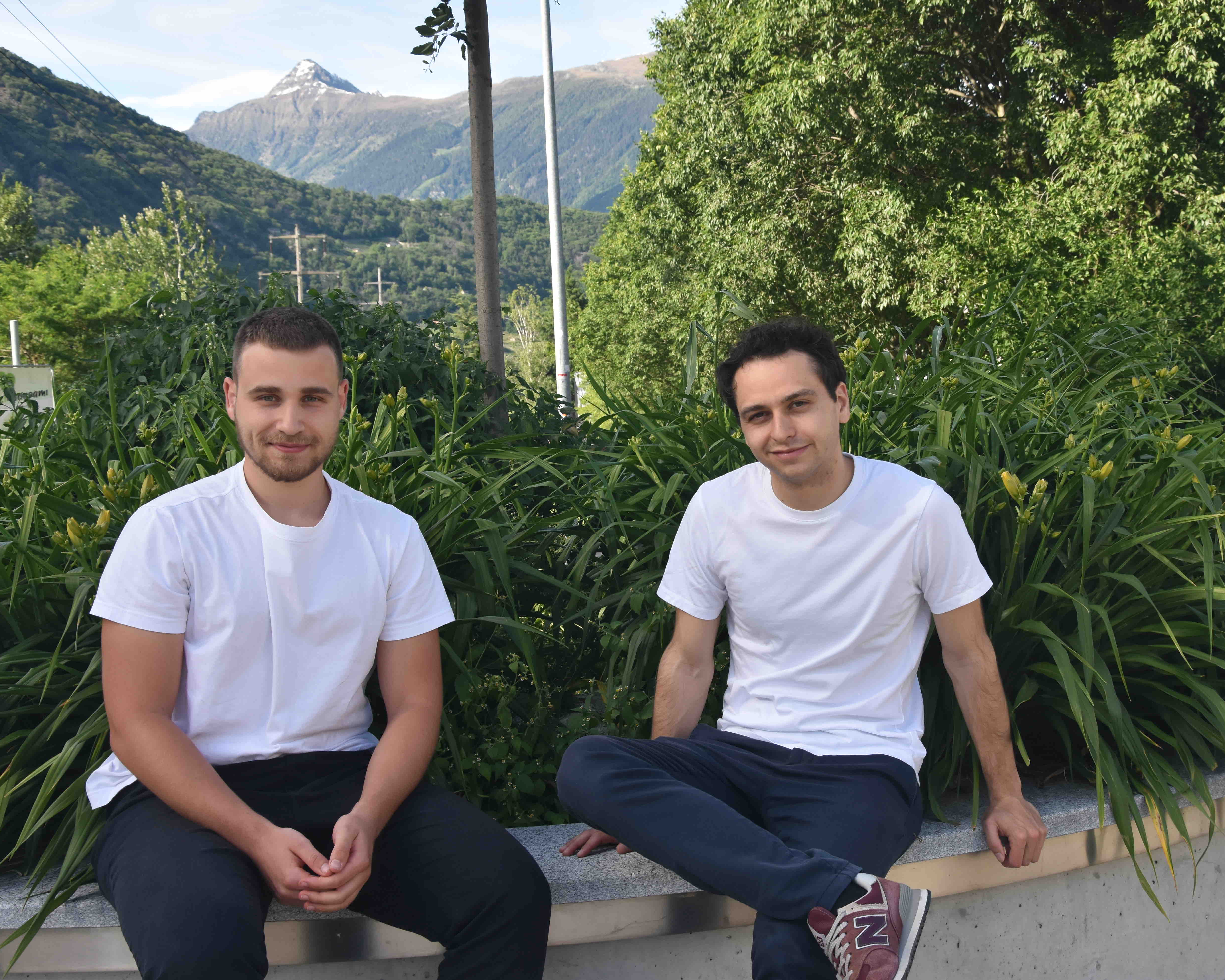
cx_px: 732
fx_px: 1740
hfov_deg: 38.6
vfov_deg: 31.5
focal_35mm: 48
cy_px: 484
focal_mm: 28
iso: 560
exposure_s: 1/500
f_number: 8
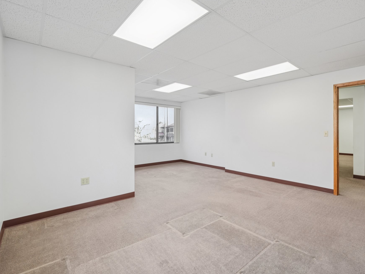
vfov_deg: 72.5
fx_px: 186
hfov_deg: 88.4
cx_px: 204
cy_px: 131
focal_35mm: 18
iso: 800
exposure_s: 1/6
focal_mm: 10.4
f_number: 8
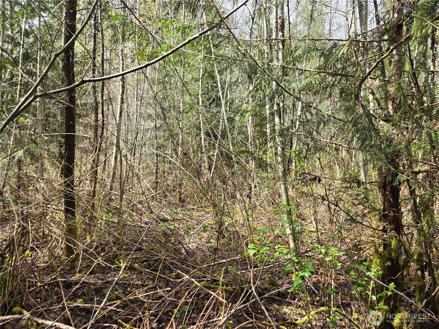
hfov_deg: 73.9
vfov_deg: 58.9
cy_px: 164
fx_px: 292
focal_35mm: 23
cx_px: 220
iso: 25
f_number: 1.8
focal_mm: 5.4
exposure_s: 1/279
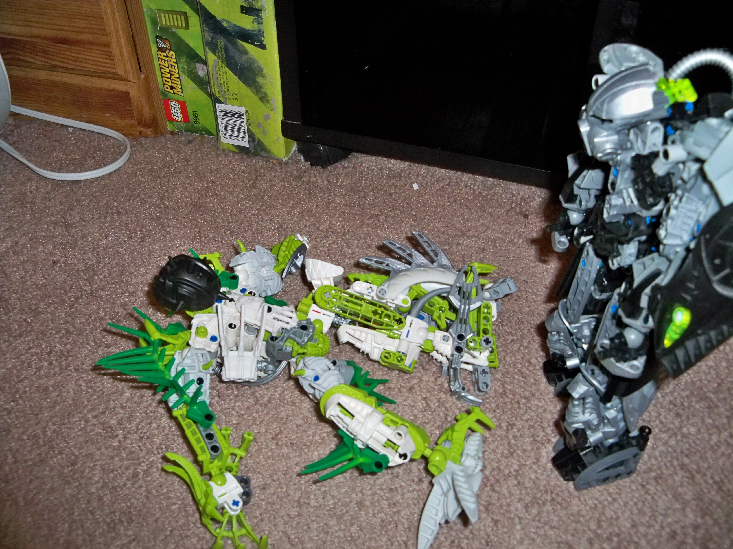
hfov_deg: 52.6
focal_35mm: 35
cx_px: 366
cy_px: 274
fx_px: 741
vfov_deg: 40.7
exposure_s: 1/30
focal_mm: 6.2
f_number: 3.5
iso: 200
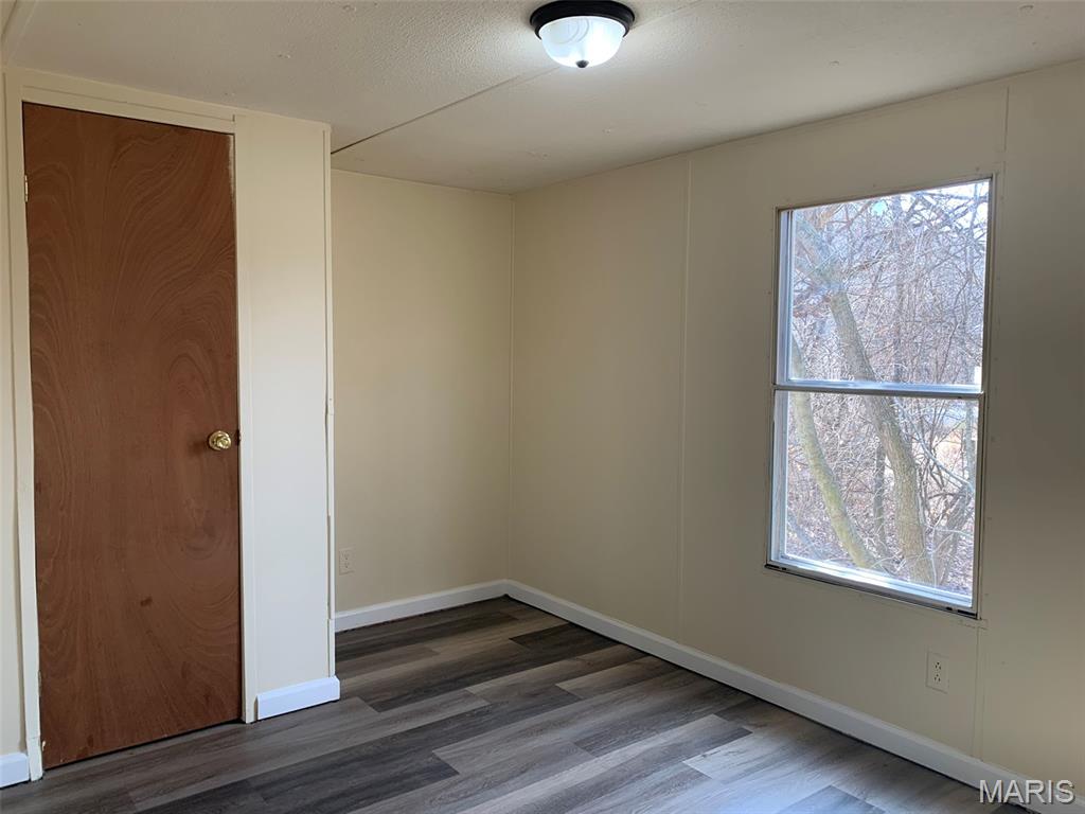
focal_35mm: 26
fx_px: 815
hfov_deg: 67.3
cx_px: 542
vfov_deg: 53.1
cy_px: 407
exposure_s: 1/60
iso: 50
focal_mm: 4.25
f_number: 1.8
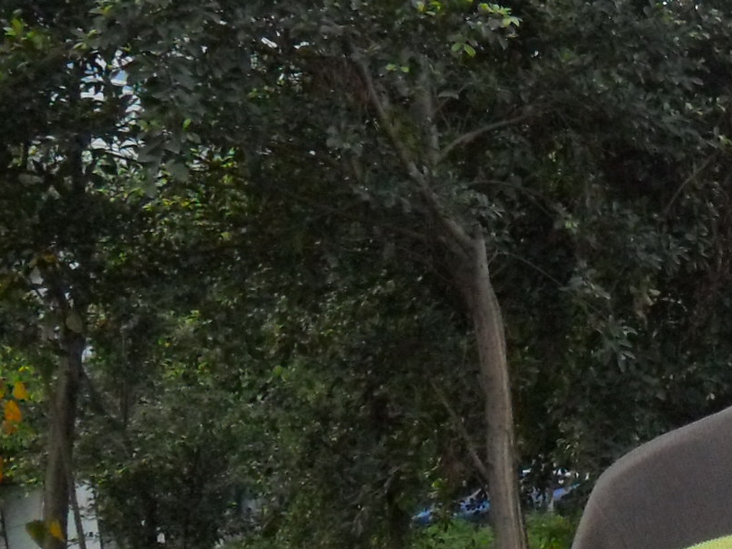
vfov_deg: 14.6
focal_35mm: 101
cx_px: 941
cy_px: 285
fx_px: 2135
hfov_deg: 18.2
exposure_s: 1/45
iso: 240
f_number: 3.7
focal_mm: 5.7
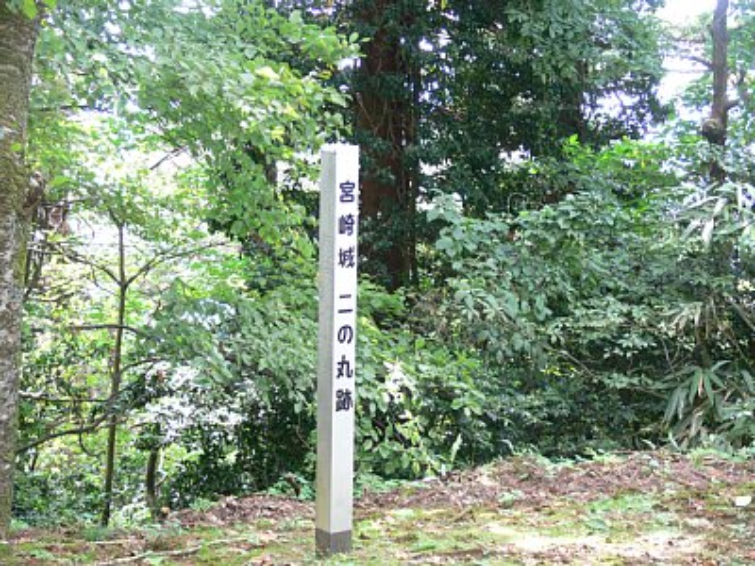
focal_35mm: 79
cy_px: 283
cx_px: 378
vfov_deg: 18.7
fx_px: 1723
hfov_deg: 24.7
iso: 100
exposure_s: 1/30
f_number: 3.2
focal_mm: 16.8
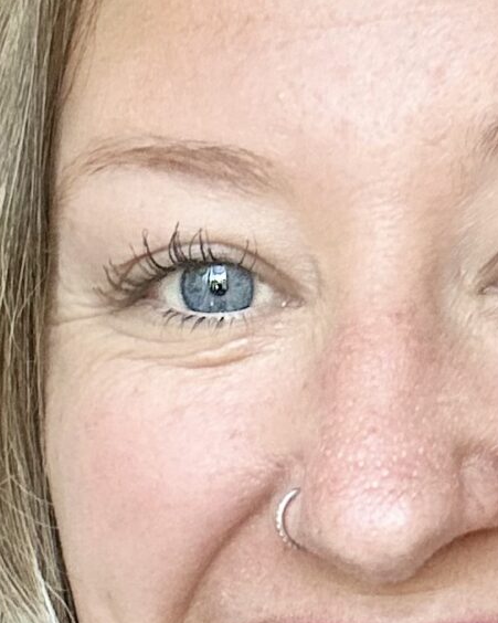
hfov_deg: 11.6
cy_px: 917
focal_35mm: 133
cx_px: 398
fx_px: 2451
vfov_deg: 13.7
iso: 64
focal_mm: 2.69
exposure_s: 1/60
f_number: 1.9
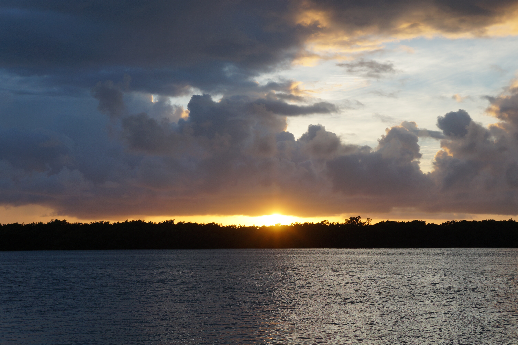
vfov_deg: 22.4
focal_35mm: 61
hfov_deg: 33.1
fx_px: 870
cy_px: 171
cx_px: 261
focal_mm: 39
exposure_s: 1/200
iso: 100
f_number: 6.3
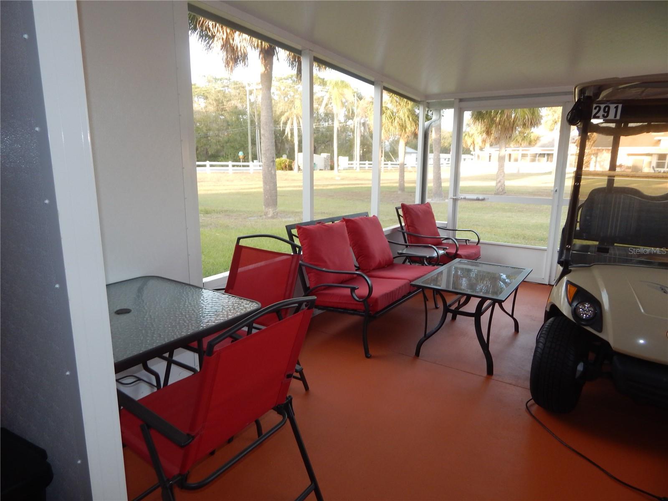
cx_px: 334
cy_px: 250
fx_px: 425
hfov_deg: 76.4
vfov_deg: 61.1
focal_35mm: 22
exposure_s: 1/50
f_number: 3
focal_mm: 4
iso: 125
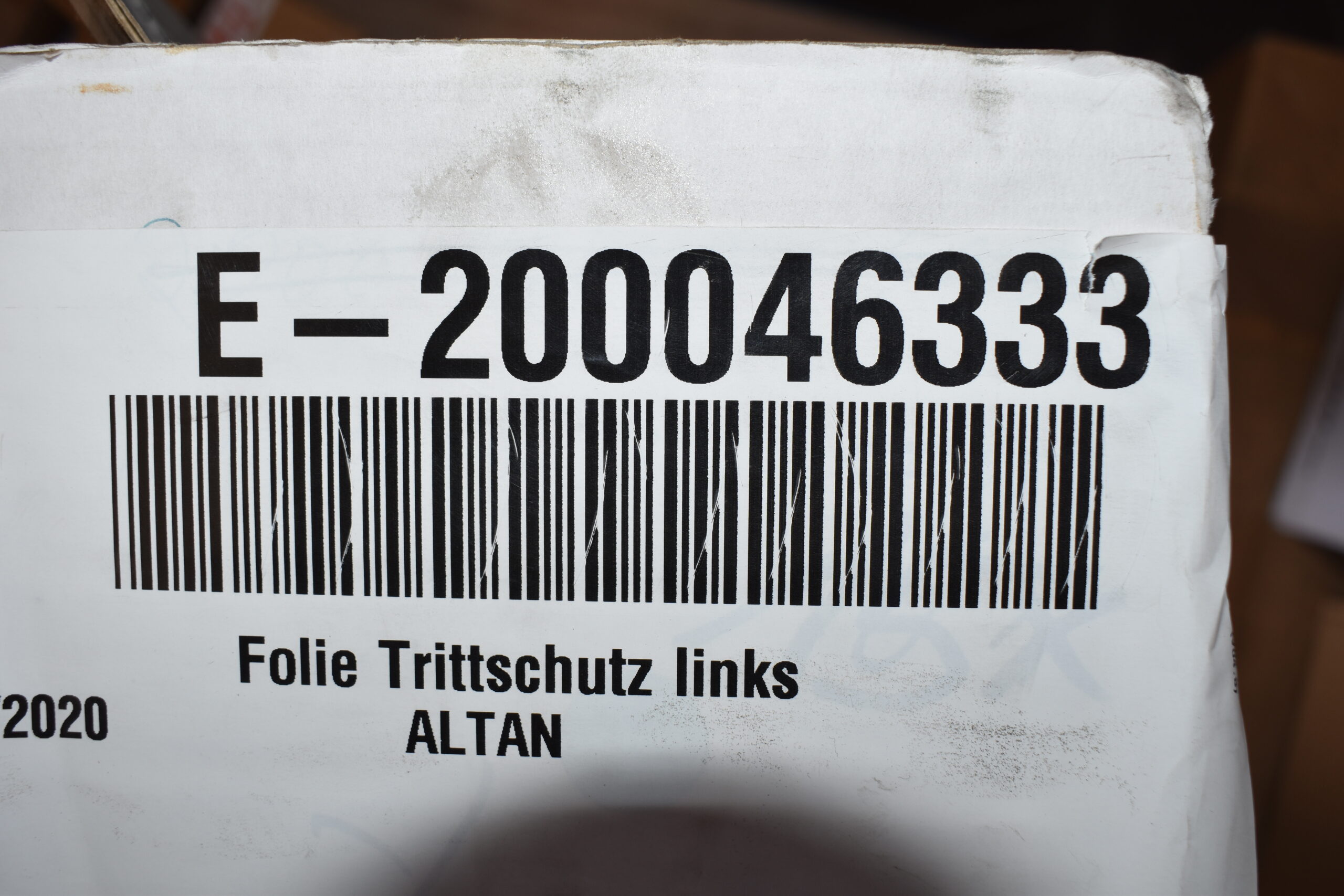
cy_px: 448
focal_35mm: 33
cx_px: 672
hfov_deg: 57.2
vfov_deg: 40.0
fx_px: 1232
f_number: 5.6
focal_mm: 22
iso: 140
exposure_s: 1/30
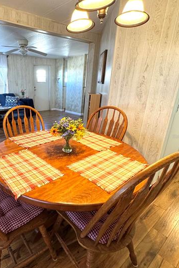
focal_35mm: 21
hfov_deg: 57.2
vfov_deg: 81.2
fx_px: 157
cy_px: 136
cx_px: 50
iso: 250
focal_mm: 2.22
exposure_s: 1/60
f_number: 2.2
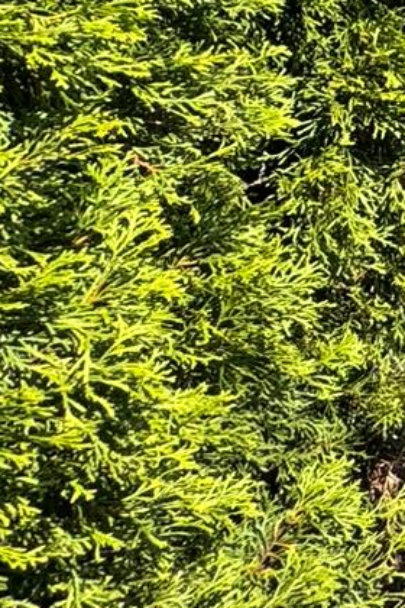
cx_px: 1270
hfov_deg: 10.8
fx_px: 1198
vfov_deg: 24.1
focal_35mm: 71
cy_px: -230
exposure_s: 1/1006
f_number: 2.2
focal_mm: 2.22
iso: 50
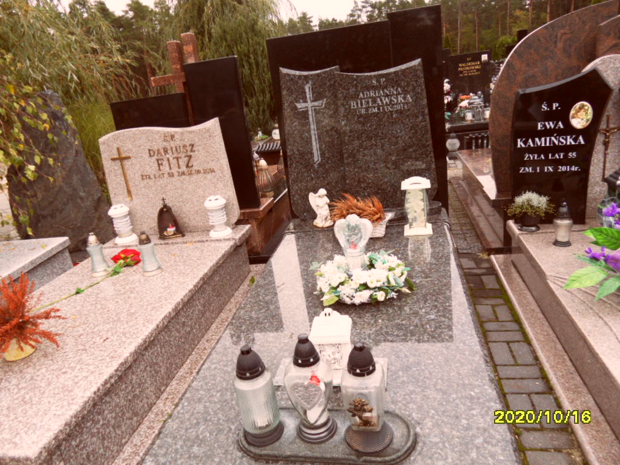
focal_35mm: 24
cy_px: 232
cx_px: 310
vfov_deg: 56.8
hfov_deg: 71.6
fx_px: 430
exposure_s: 1/180
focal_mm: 3.9
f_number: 3.2
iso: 80
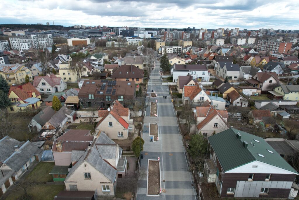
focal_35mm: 22
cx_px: 150
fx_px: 183
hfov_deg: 78.6
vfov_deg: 57.2
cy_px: 100
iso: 110
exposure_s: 1/640
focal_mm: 8.38
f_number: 2.8
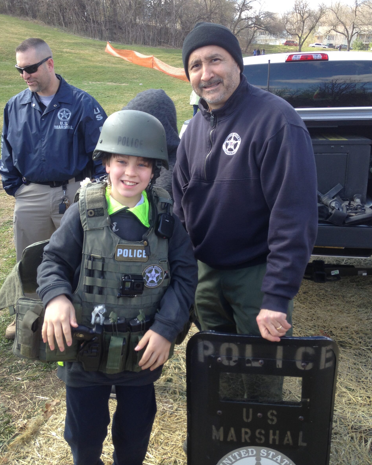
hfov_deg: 42.2
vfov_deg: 51.5
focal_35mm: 35
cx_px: 188
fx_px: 482
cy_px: 217
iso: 50
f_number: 2.4
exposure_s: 1/243
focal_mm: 4.12
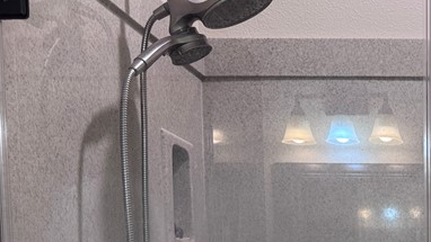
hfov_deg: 27.1
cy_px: 388
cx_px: 496
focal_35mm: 70
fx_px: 800
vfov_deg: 15.6
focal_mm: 6.76
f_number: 1.78
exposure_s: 1/60
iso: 125
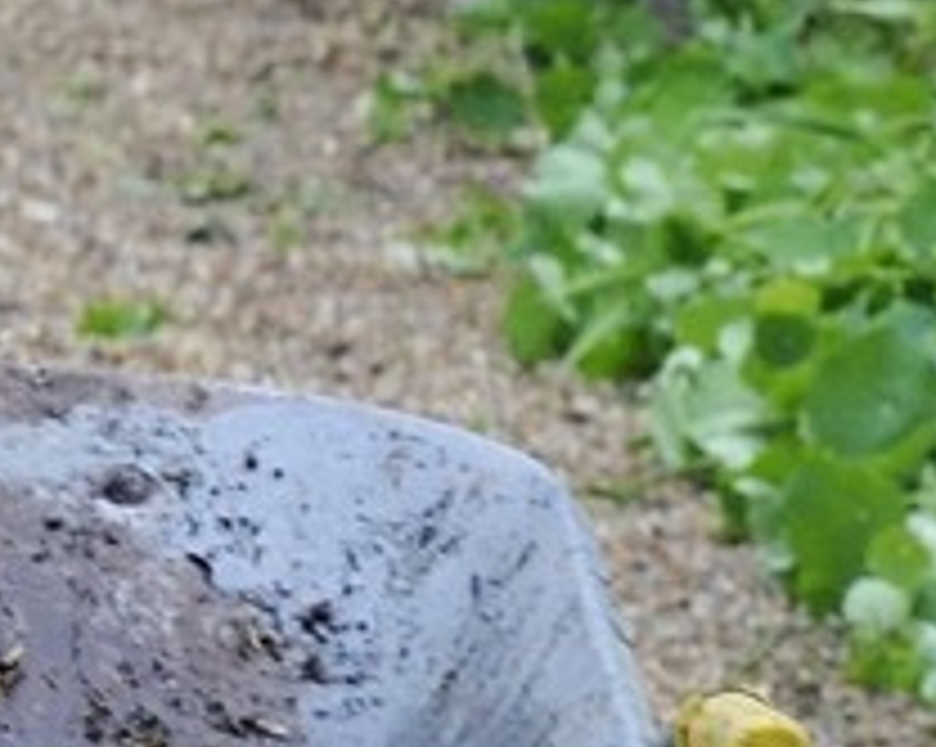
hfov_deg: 2.4
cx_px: -2574
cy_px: -554
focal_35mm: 795
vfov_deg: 1.9
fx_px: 22002
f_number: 6.3
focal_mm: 110
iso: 800
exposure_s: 1/200
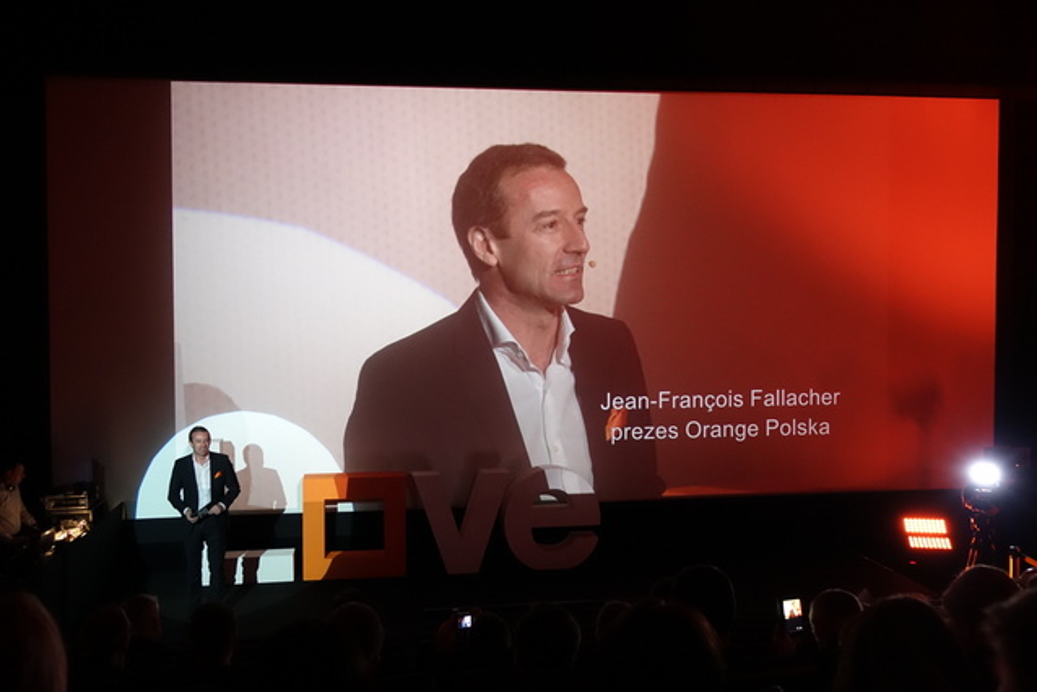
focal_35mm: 35
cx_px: 518
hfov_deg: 54.4
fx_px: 1009
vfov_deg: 37.9
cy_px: 346
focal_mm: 12.83
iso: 1250
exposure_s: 1/40
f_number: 2.8
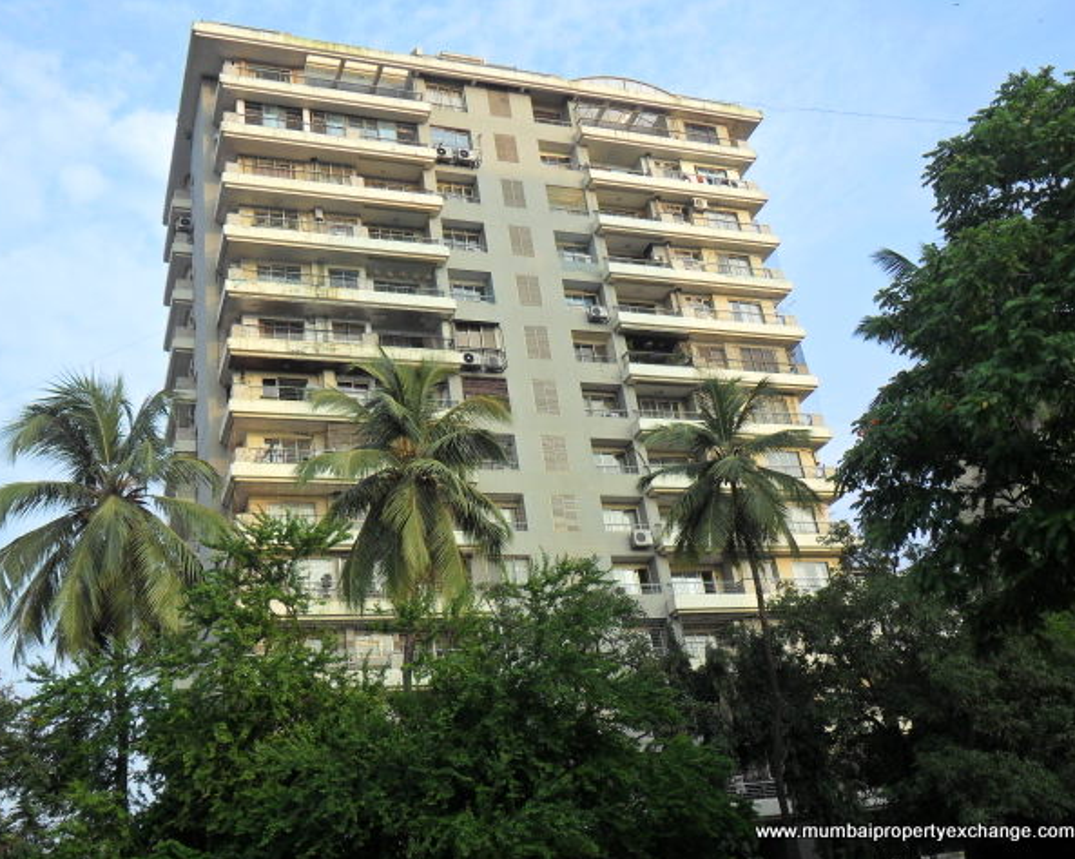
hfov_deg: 46.9
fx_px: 1240
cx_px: 524
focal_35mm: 39
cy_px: 431
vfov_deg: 38.2
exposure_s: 1/250
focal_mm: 6.6
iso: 100
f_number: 4
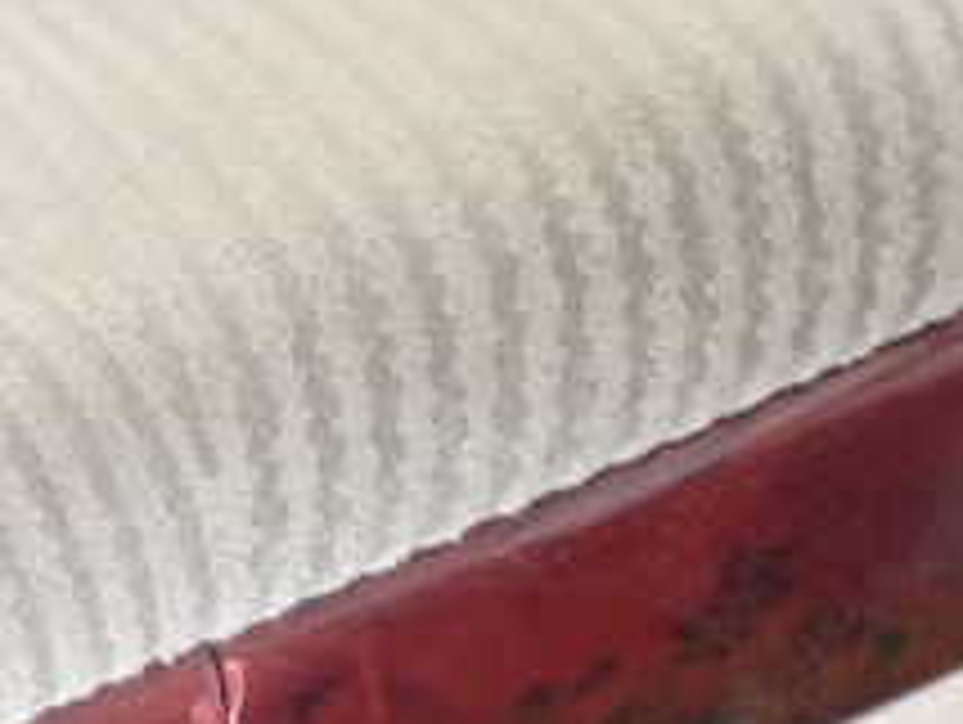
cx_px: 18
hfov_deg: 22.4
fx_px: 2339
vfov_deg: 17.2
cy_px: 746
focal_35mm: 84
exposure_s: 1/80
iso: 800
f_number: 2.3
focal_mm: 5.4
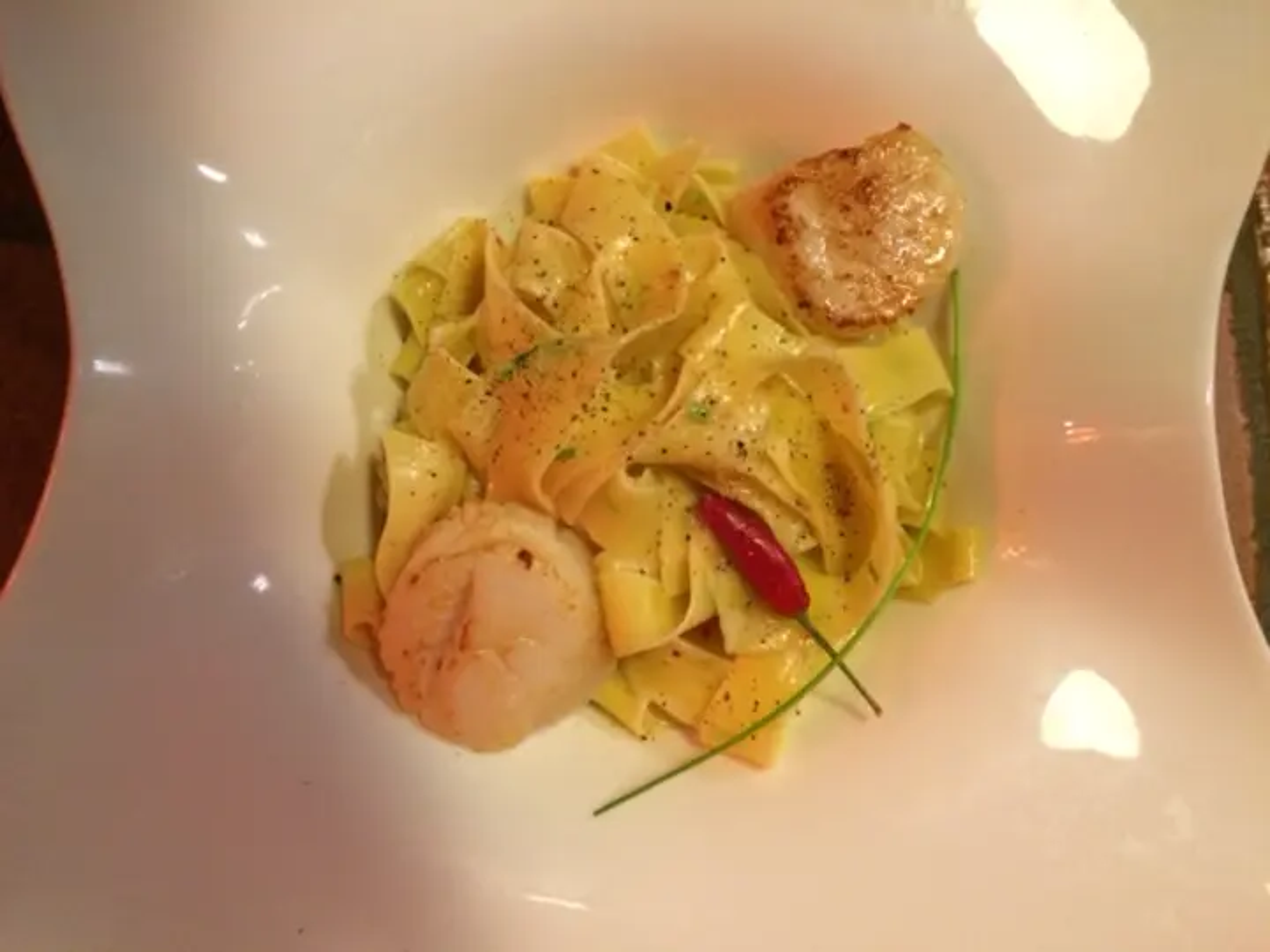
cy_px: 476
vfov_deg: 48.2
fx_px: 1064
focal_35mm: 29
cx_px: 635
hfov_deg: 61.7
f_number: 2.2
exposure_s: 1/17
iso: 250
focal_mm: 4.15
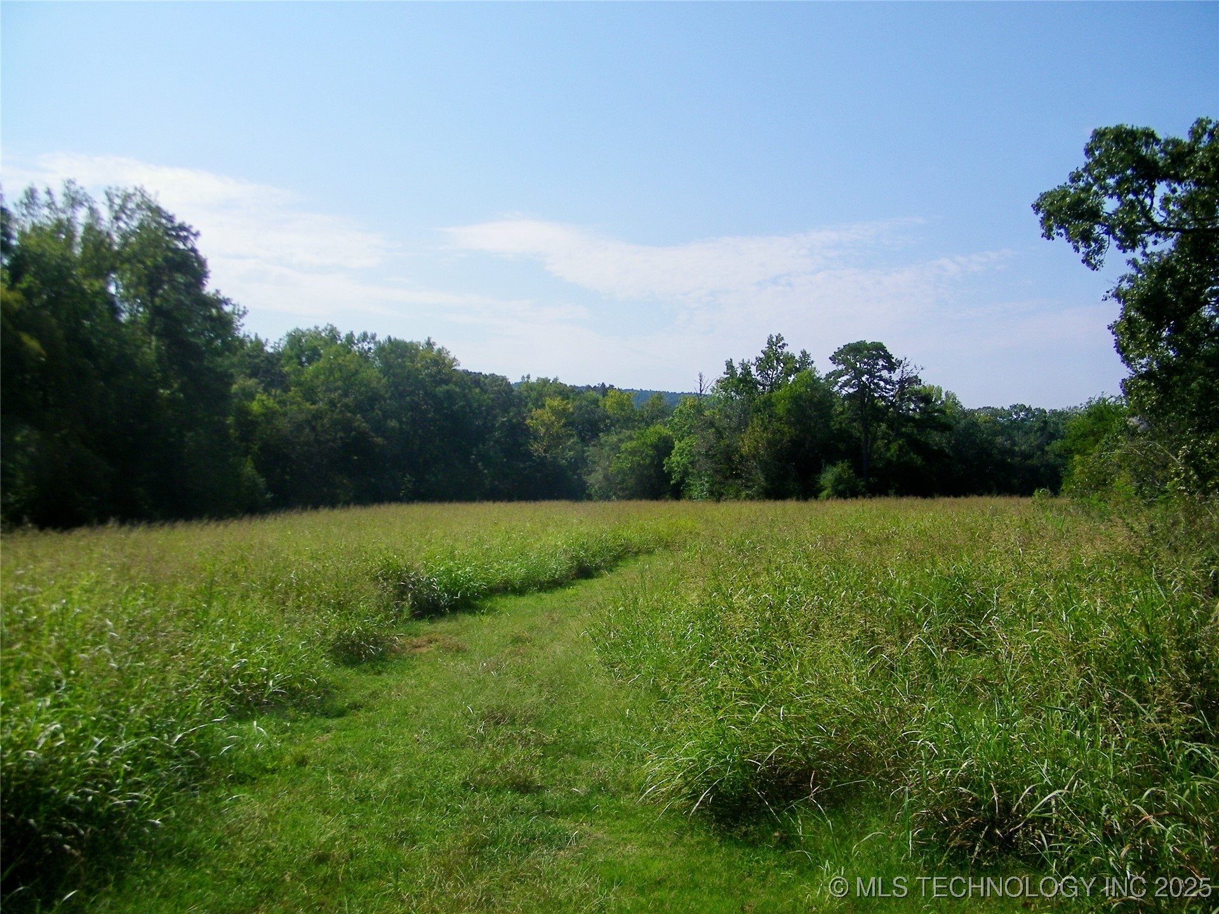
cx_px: 610
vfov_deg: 49.7
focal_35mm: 28
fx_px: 986
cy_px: 457
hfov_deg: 63.4
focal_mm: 5
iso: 80
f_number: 7
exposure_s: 1/500
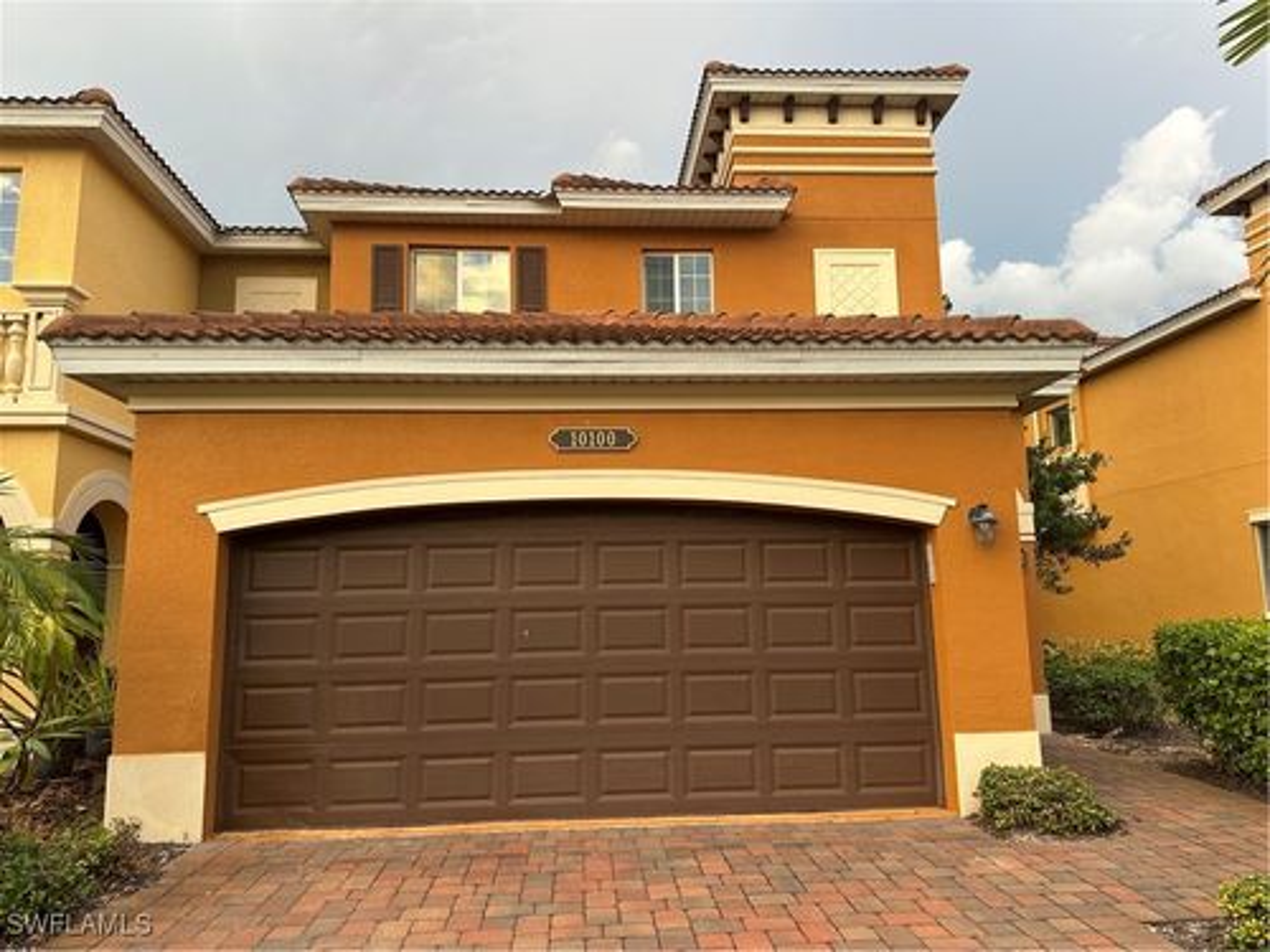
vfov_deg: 56.8
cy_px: 476
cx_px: 635
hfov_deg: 71.6
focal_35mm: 24
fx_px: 881
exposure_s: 1/184
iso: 64
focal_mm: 6.86
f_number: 1.78
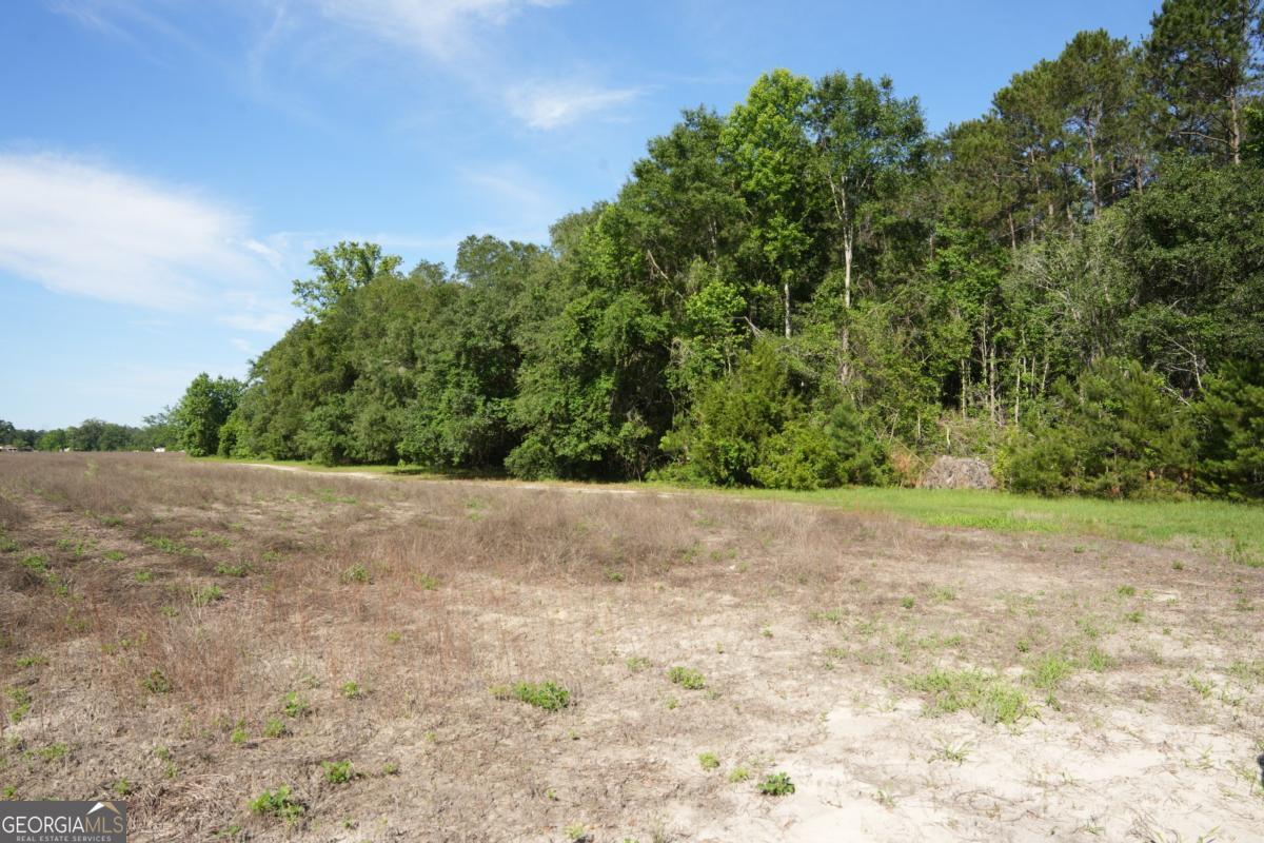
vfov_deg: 53.1
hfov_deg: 73.7
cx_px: 632
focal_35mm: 24
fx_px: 843
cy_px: 422
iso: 160
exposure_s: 1/200
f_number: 9
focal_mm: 24
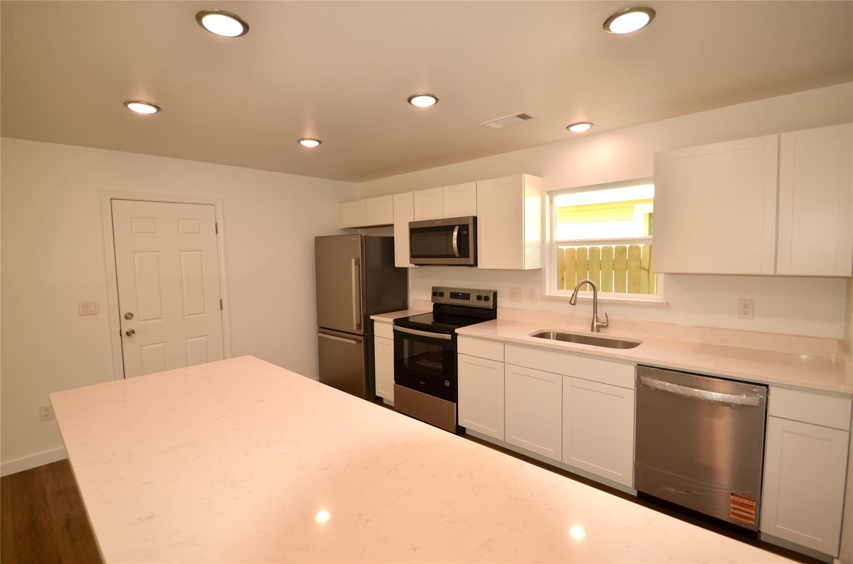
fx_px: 390
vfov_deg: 71.8
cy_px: 282
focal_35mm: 16
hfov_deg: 95.1
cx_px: 426
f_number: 3.5
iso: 100
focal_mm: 11
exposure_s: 1/80
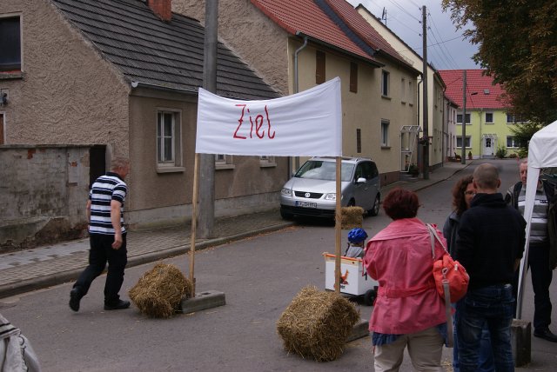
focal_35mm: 42
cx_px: 278
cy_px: 186
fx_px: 650
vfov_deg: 32.0
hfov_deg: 46.4
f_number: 11
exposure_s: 1/125
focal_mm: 28
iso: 100
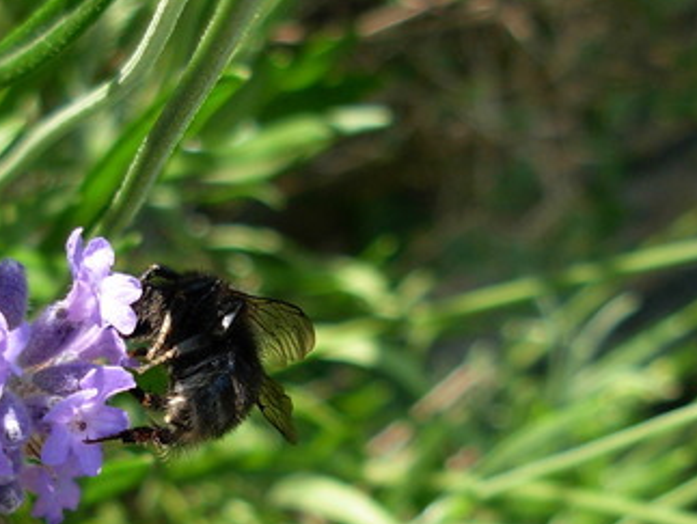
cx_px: 166
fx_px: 1895
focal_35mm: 94
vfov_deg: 15.7
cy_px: 373
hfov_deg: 20.7
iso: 79
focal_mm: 6.3
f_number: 2.9
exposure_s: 1/342
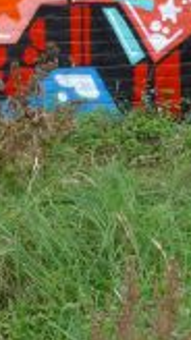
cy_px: 36
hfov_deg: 7.3
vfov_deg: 13.7
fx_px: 1407
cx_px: -253
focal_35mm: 156
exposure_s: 1/60
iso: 100
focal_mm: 10.1
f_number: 7.1
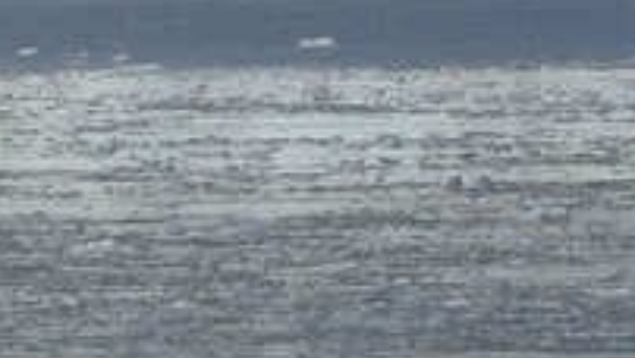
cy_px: -936
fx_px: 12503
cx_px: -289
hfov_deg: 2.9
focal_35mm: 742
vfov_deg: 1.6
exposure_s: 1/500
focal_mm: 112
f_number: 11
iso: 100
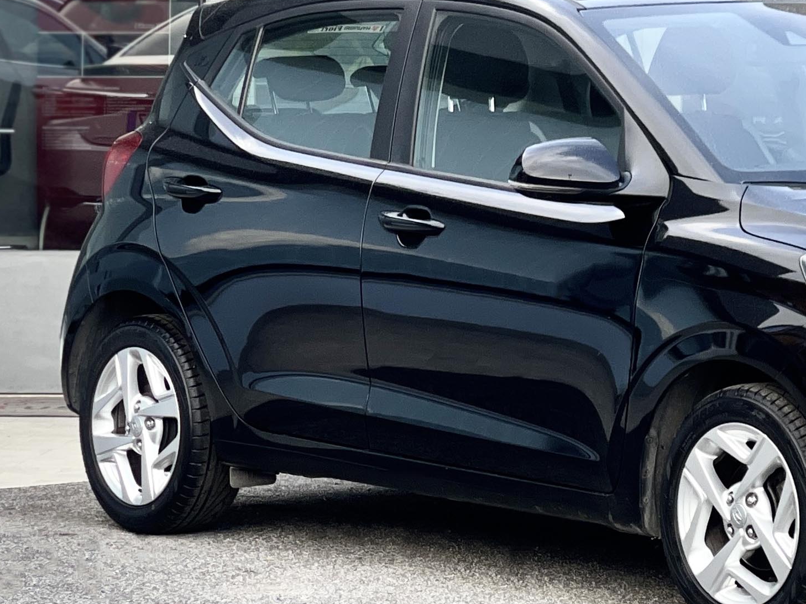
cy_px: 297
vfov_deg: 8.4
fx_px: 4121
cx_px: 704
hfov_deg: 11.1
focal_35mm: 177
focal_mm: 7.5
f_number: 2.2
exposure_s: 1/121
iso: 40
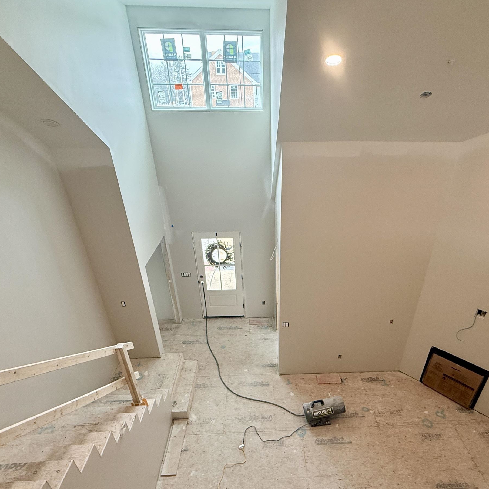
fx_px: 336
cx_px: 282
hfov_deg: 71.7
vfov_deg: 71.3
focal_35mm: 21
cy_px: 296
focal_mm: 2.22
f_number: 2.2
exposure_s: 1/120
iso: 200
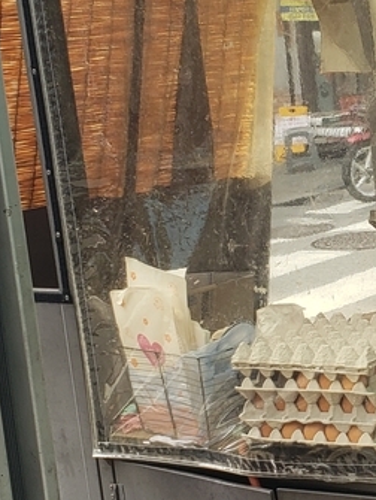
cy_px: 290
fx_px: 1344
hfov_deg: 15.6
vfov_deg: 21.0
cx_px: 391
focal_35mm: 93
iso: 50
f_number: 2.4
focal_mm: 4.3
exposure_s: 1/275
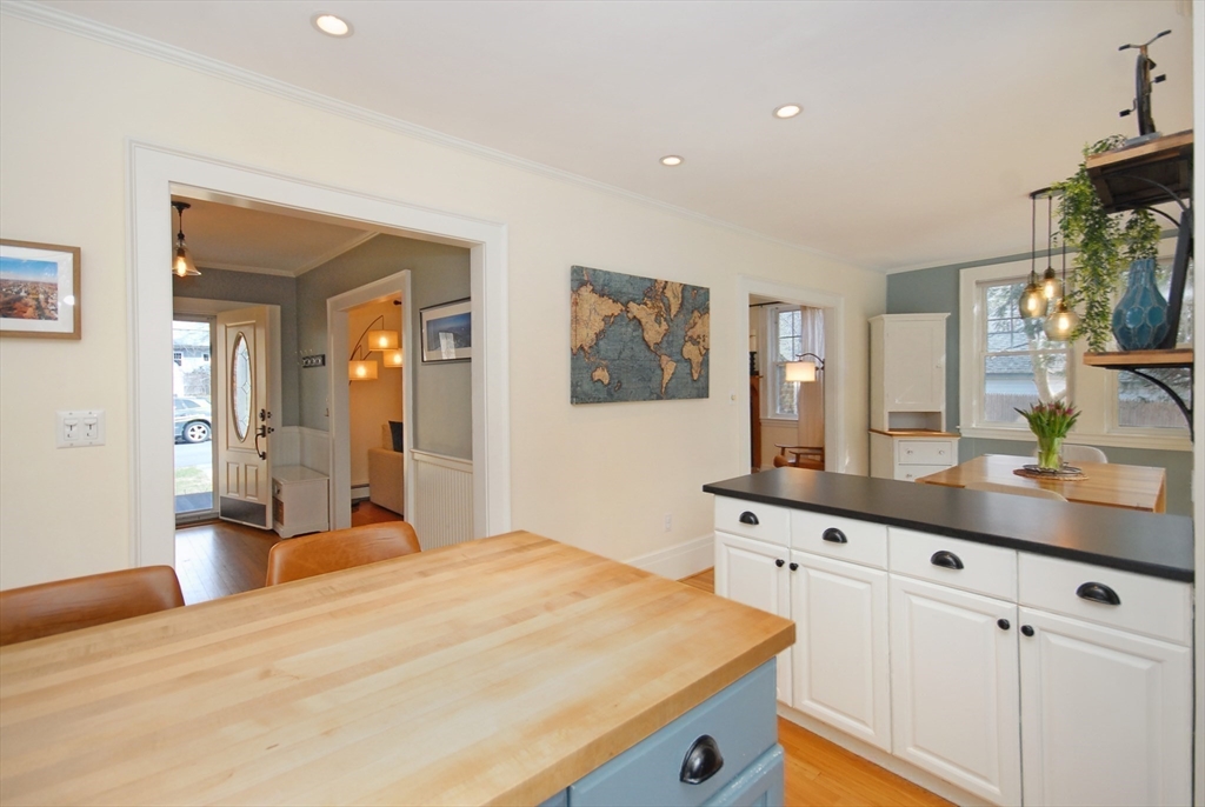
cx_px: 602
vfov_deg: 77.5
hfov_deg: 100.3
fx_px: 503
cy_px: 404
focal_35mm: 15
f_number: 5.6
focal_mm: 10
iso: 400
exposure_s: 1/60
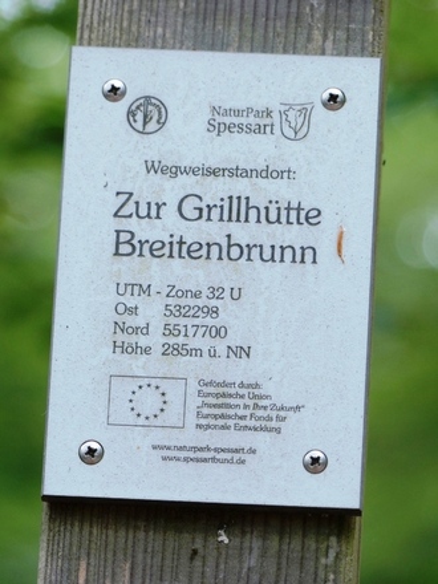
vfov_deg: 5.2
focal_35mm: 379
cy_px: 292
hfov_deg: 3.9
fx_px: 6394
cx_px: 219
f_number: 2.8
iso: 100
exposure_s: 1/50
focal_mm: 68.1
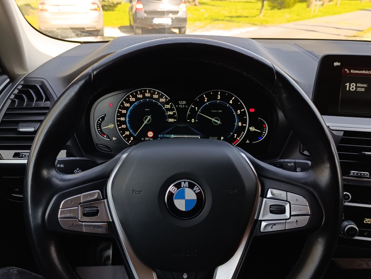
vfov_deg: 45.6
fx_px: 333
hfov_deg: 58.3
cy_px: 138
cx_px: 180
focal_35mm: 31
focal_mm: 6.14
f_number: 1.6
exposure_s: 1/100
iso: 80
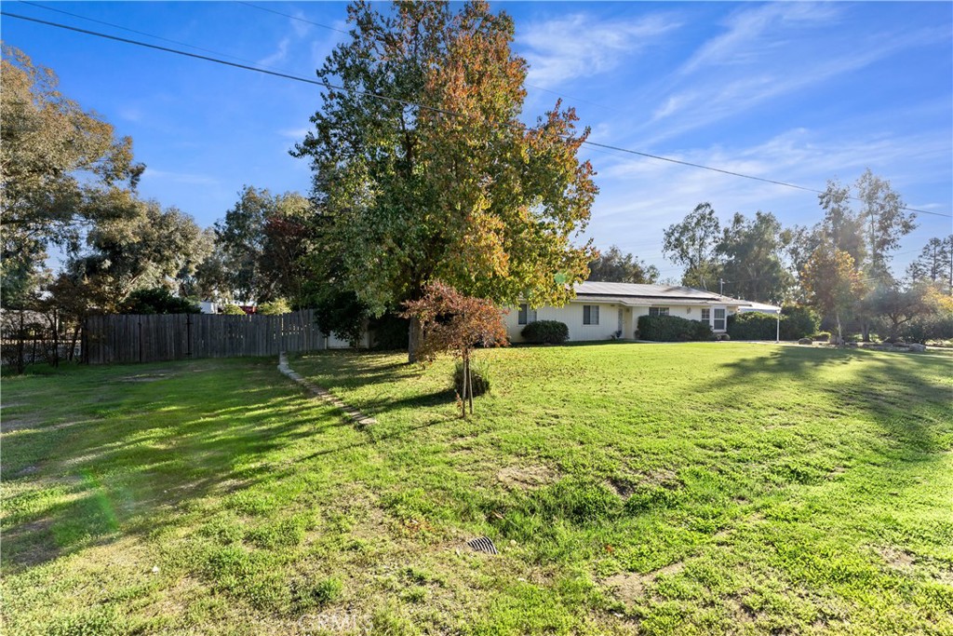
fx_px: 371
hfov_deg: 104.2
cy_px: 318
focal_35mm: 14
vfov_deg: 81.2
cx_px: 476
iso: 80
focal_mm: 14
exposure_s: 1/125
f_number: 8
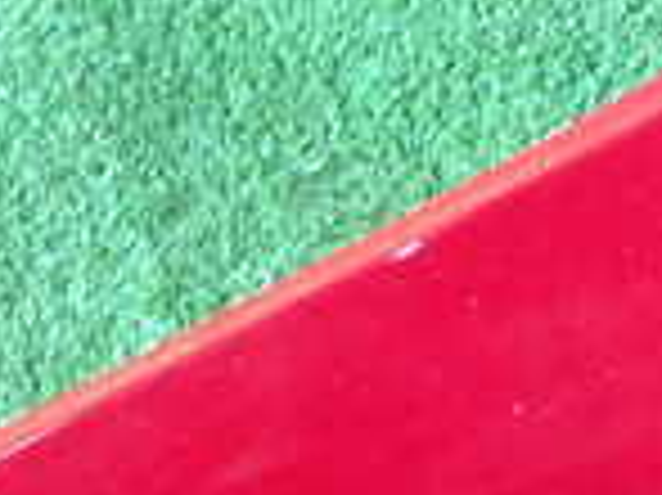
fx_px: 2962
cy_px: 360
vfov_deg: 9.5
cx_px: 676
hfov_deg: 12.6
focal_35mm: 155
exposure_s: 1/40
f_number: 2.7
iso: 500
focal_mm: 6.83
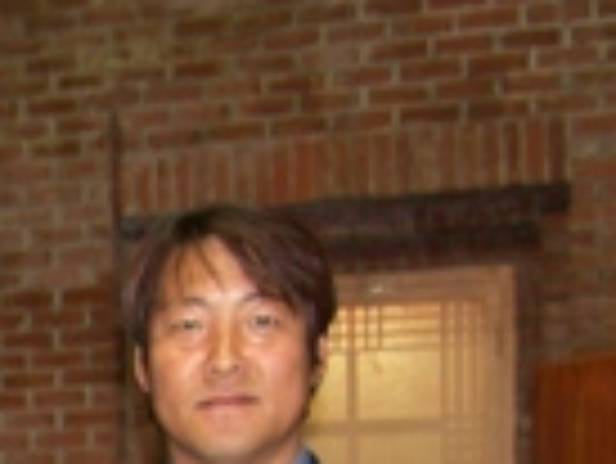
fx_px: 2333
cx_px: -202
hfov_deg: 14.4
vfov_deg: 10.5
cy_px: 905
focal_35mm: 131
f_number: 2.2
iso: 64
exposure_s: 1/30
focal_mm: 7.4
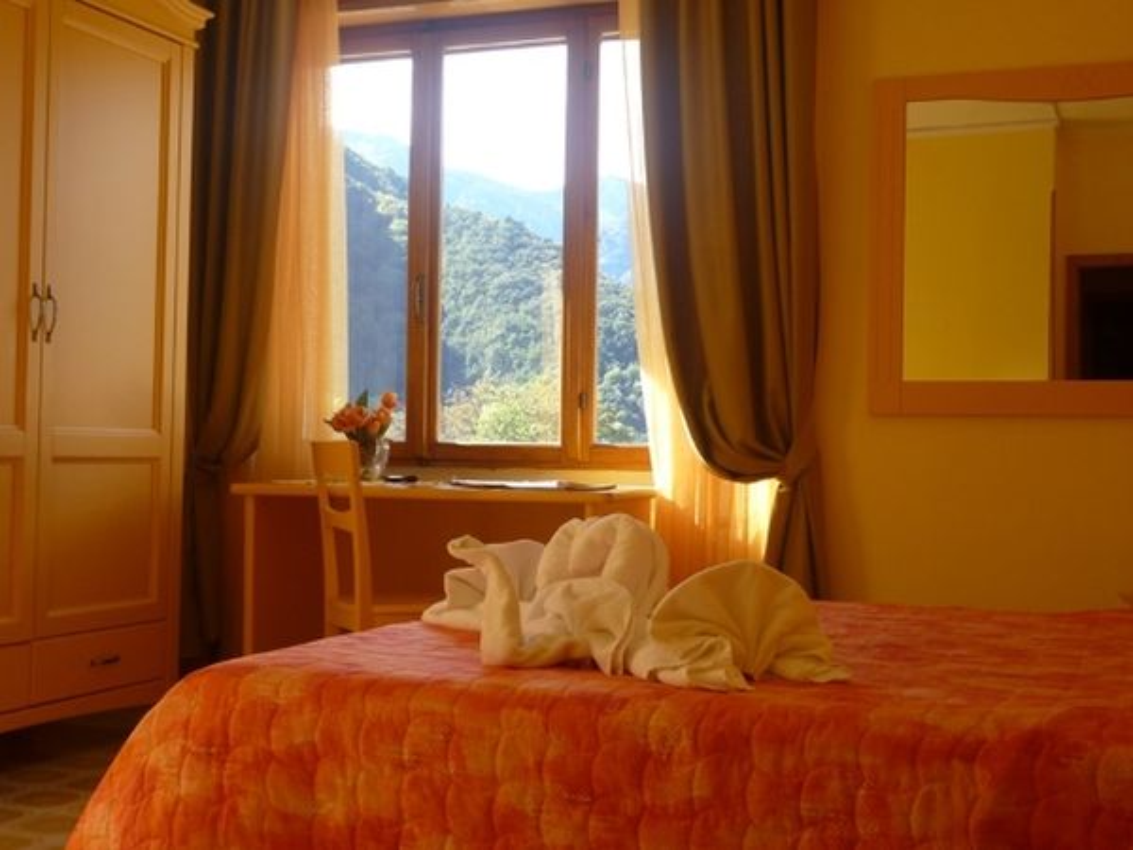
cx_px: 566
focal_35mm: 48
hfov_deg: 39.7
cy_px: 425
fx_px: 1571
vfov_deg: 30.3
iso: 125
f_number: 4
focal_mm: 8.6
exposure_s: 1/80
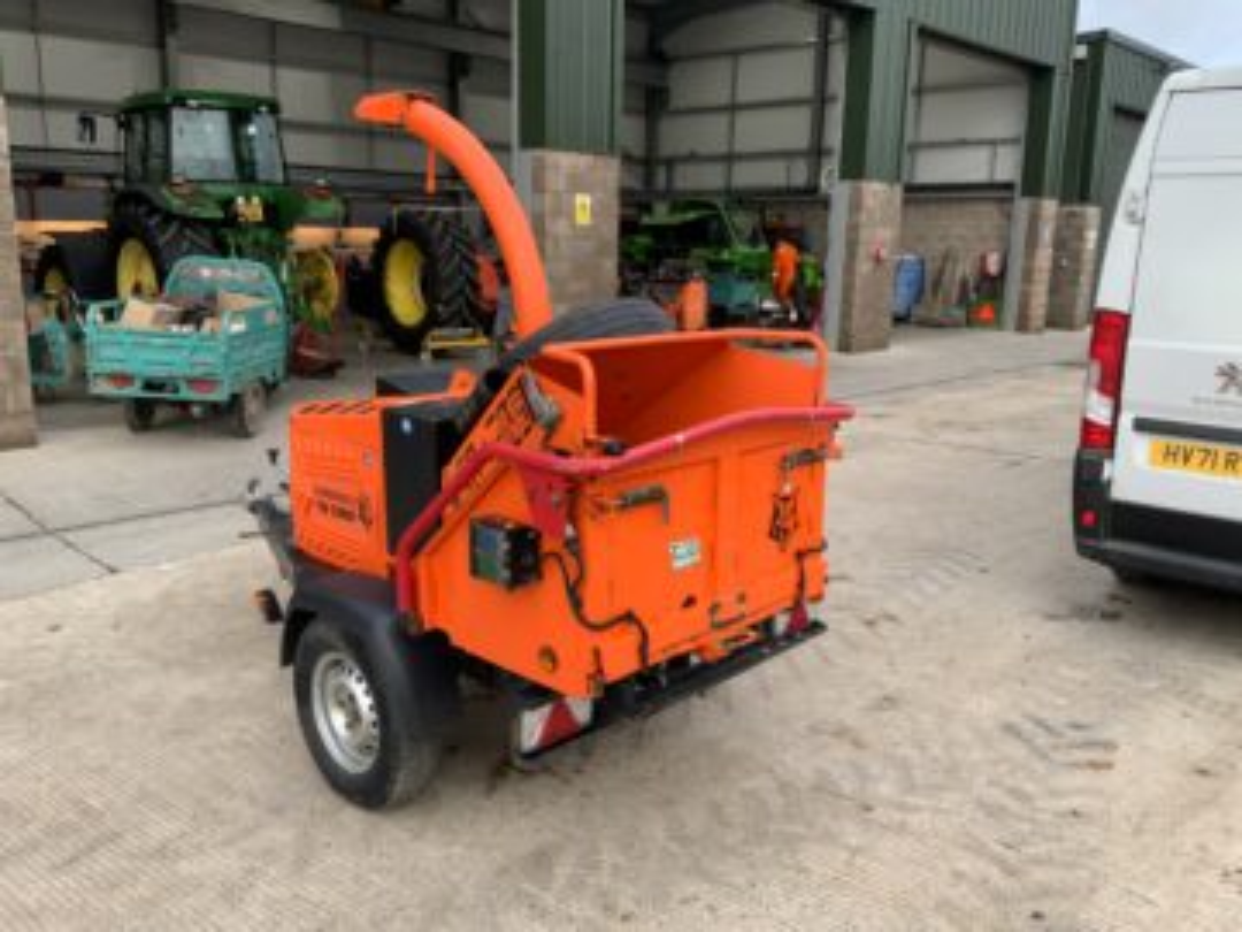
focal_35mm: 29
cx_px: 621
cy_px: 466
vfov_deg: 48.2
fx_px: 1041
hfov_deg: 61.7
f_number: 1.8
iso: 25
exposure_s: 1/122
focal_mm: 3
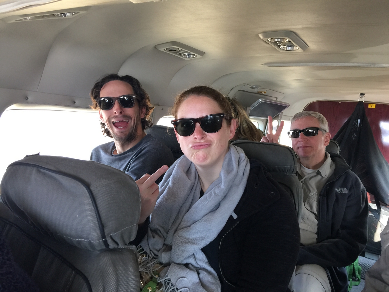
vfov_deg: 48.2
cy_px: 146
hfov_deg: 61.7
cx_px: 194
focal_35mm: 29
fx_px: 326
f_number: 2.2
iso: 40
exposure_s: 1/33
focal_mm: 4.15
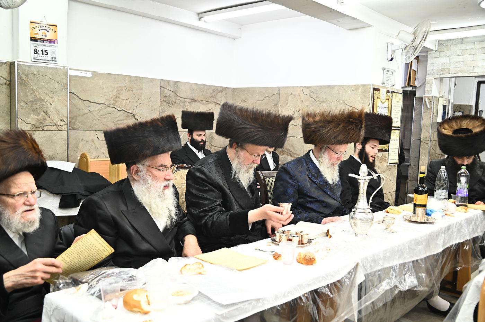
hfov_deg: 58.8
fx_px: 431
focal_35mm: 32
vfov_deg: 41.0
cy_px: 161
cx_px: 242
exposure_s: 1/160
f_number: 5.6
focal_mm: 32
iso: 2000
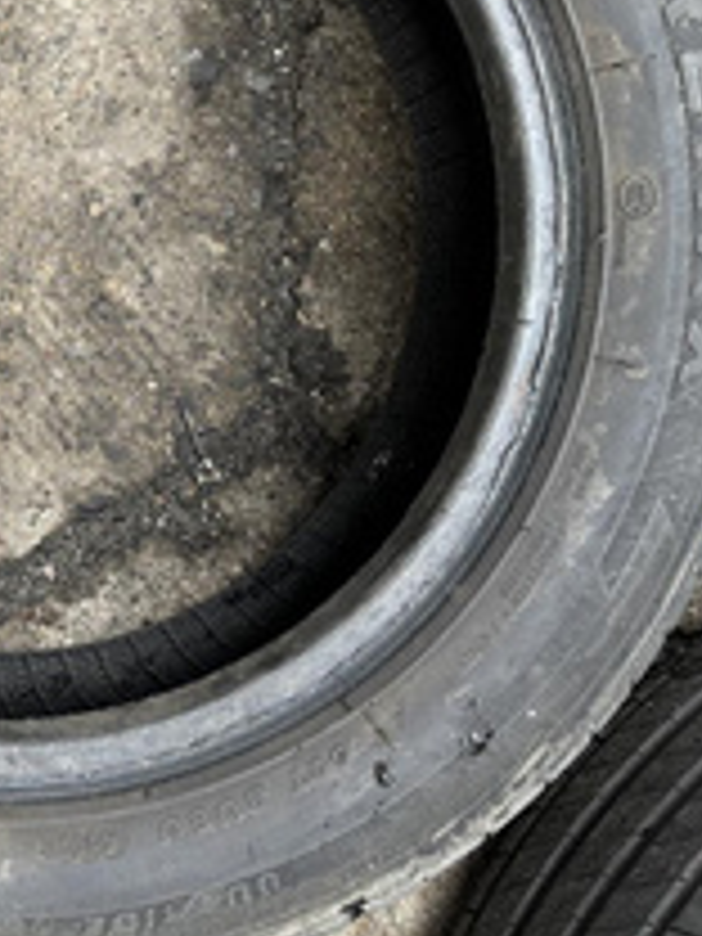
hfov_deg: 26.3
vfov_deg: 36.1
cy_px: 256
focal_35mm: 52
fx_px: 1406
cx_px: -22
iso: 200
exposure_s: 1/121
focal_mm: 6.86
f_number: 1.78
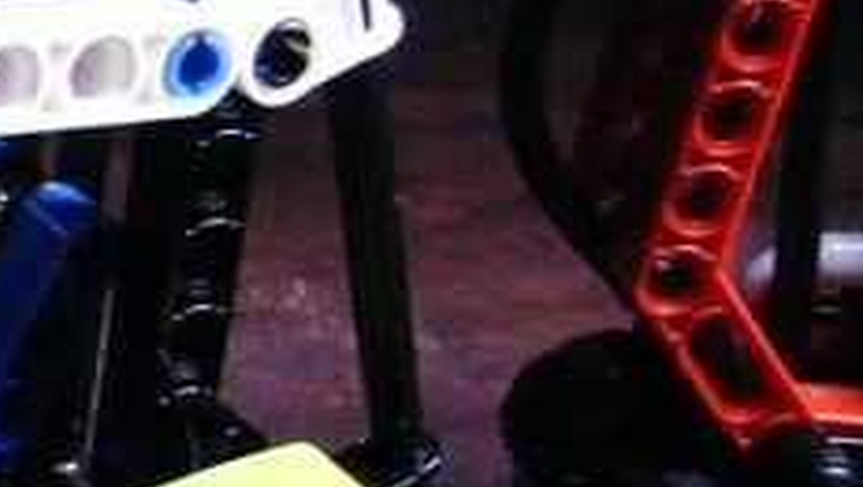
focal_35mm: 105
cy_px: 662
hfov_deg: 17.8
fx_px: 2405
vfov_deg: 11.2
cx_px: -498
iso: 800
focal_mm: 4.6
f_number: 2.8
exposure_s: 1/25
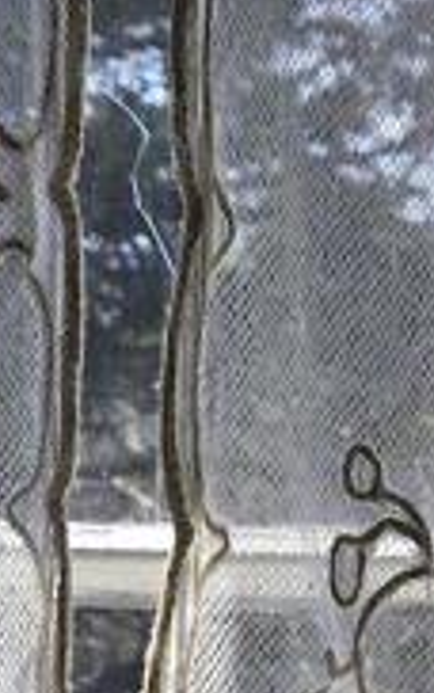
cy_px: 899
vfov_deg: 14.6
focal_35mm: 137
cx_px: 251
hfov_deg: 9.6
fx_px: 2589
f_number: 1.8
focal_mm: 5.4
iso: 25
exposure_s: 1/629
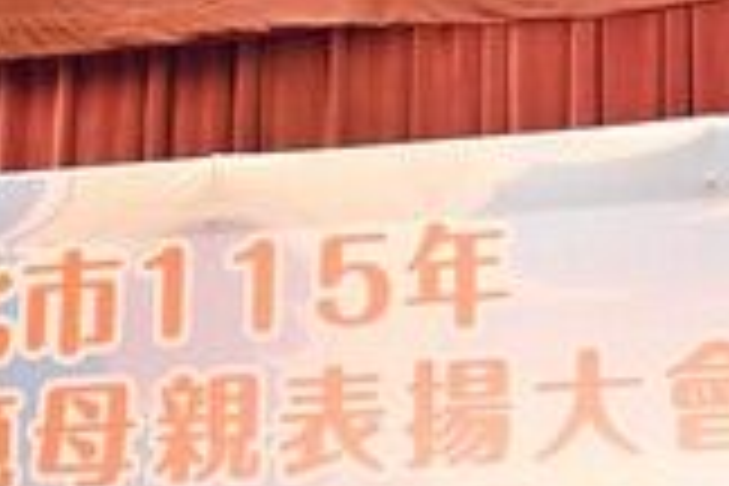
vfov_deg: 9.8
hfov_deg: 14.7
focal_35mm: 138
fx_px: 2794
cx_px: 666
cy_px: 583
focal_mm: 56
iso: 800
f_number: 5
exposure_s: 1/125
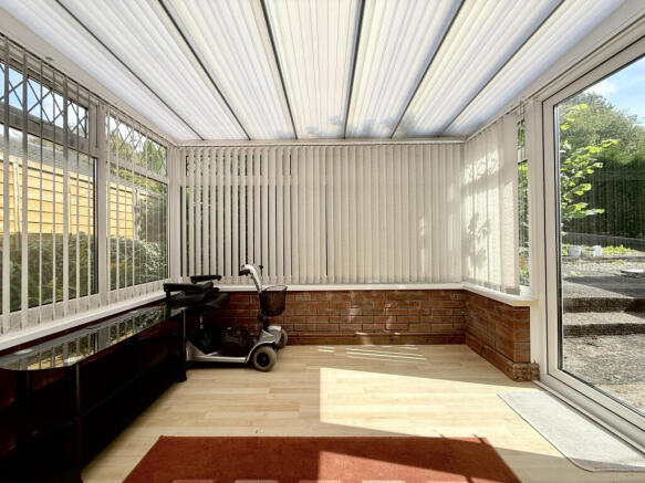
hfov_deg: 102.1
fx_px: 261
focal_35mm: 14
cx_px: 322
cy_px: 242
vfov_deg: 85.7
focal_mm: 2.22
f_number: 2.2
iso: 50
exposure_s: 1/619
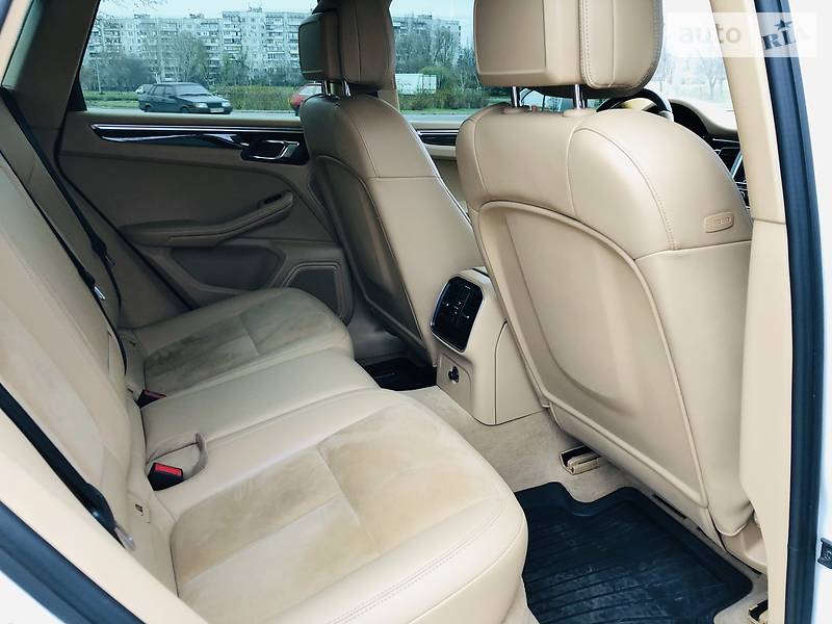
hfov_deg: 63.4
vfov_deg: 49.7
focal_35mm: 28
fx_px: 673
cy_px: 312
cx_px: 416
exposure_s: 1/40
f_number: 1.8
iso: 25
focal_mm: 4
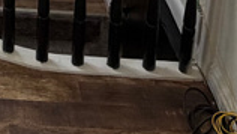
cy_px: -223
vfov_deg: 10.1
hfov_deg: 20.3
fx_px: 622
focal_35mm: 99
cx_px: -39
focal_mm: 2.22
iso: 320
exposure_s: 1/120
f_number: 2.2
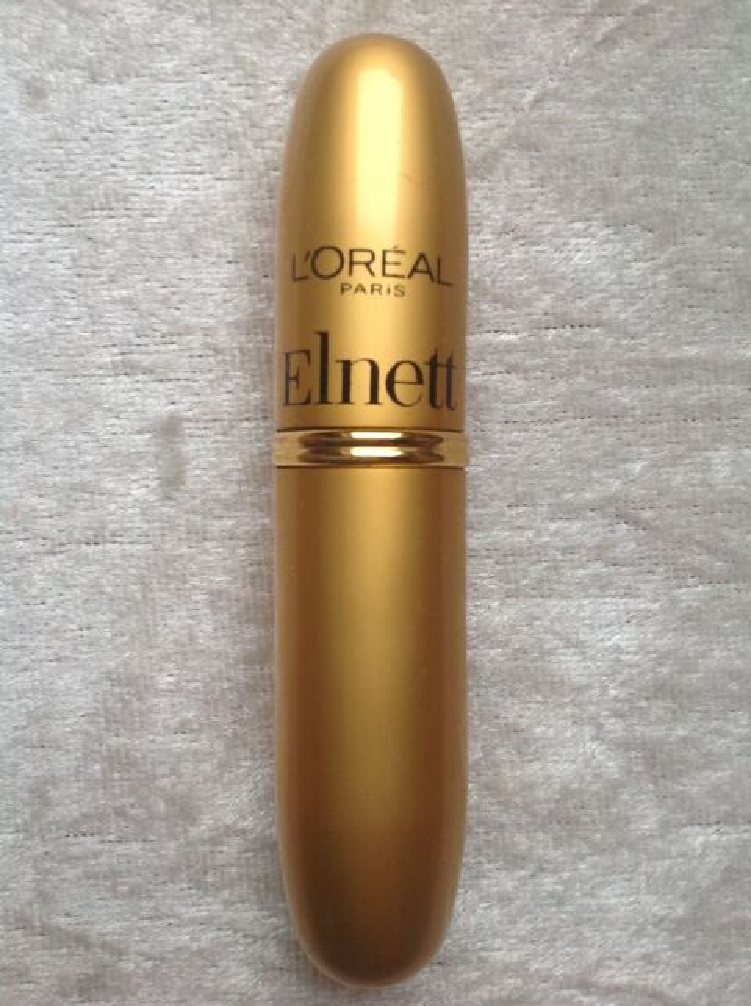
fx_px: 1015
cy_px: 503
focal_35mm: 35
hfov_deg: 40.6
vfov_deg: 52.7
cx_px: 376
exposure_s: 1/15
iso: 64
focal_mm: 4.28
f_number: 2.4
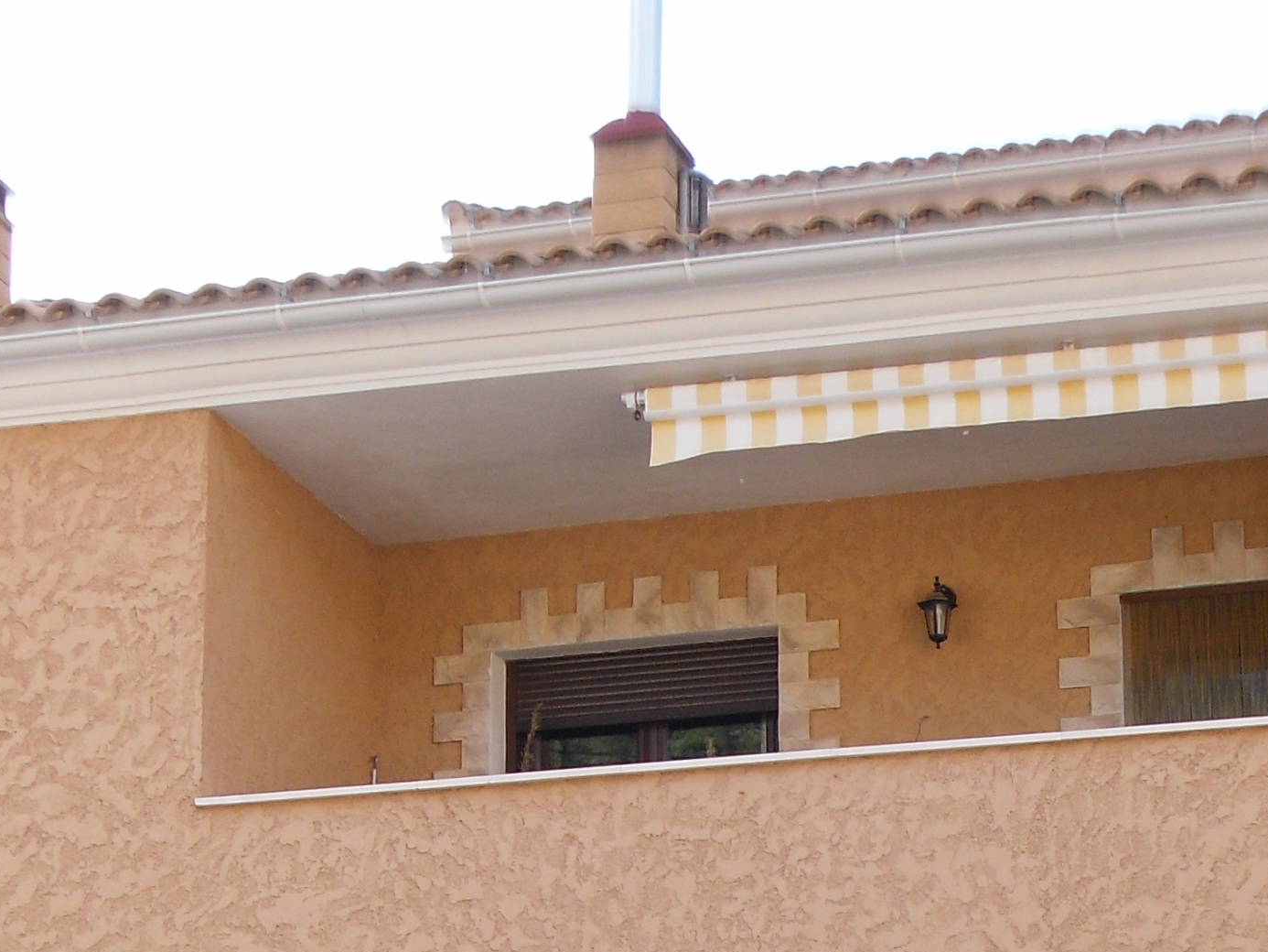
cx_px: 930
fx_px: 3700
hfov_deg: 19.3
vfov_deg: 14.2
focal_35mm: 101
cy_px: 1182
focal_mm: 6.3
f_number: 3.5
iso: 80
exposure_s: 1/197
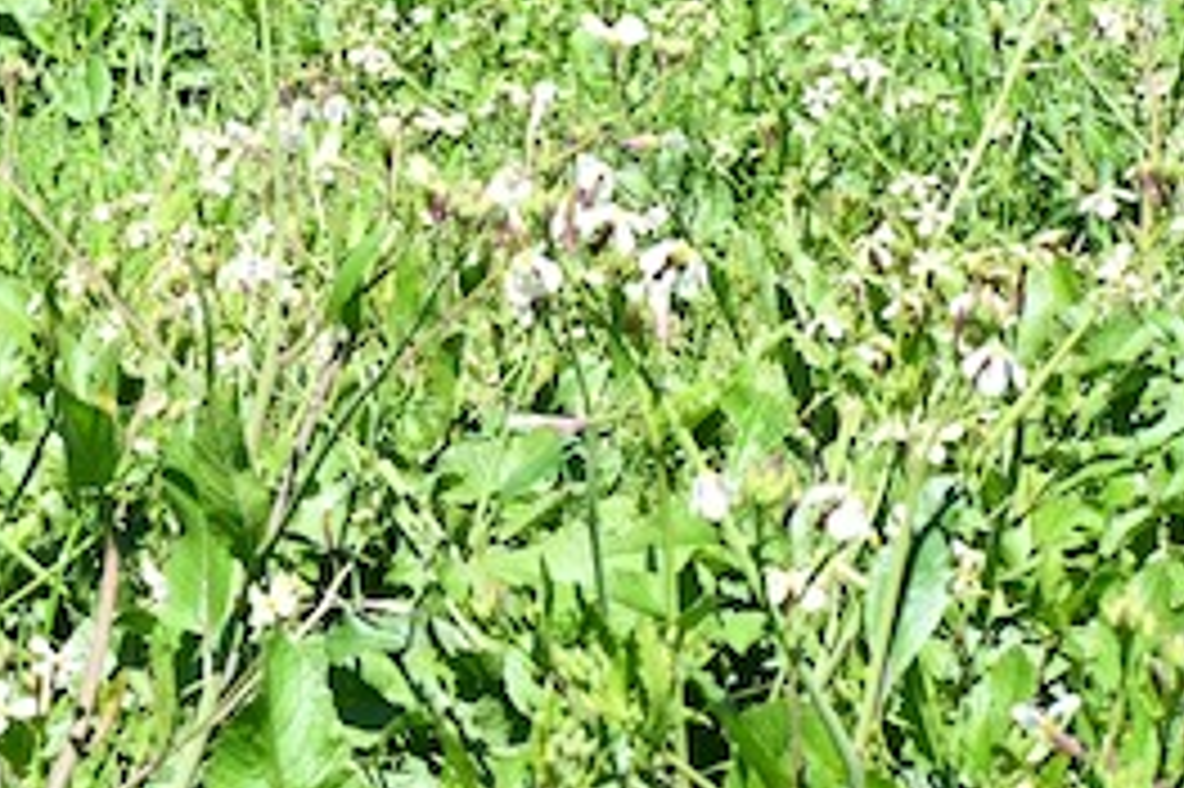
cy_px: 47
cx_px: -351
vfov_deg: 11.3
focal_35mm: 120
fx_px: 3944
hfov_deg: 16.2
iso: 200
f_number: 11
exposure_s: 1/125
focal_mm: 30
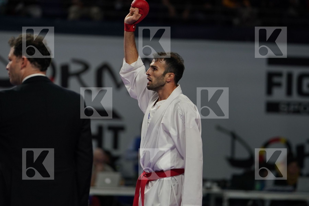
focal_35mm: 300
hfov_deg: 6.9
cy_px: 103
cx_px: 154
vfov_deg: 4.6
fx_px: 2575
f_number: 2.8
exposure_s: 1/1000
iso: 1000
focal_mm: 200
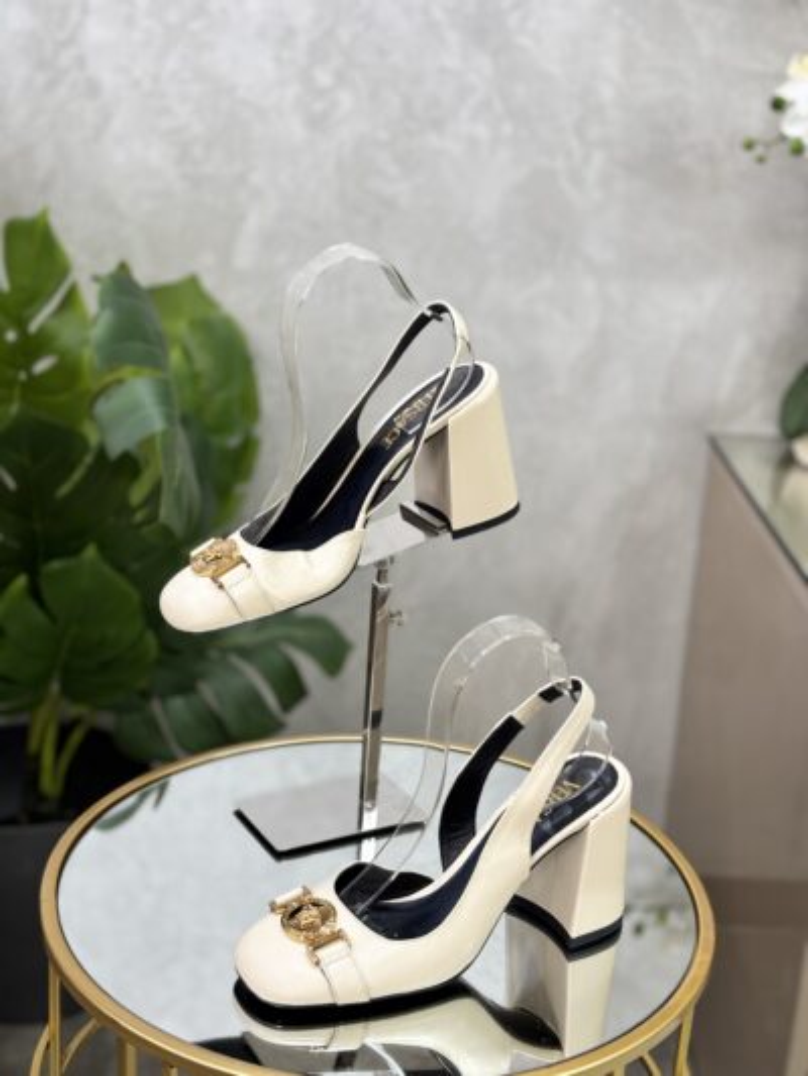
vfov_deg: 36.8
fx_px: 1618
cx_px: 404
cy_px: 538
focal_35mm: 52
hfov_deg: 28.0
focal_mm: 5.96
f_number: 1.6
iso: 50
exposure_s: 1/50
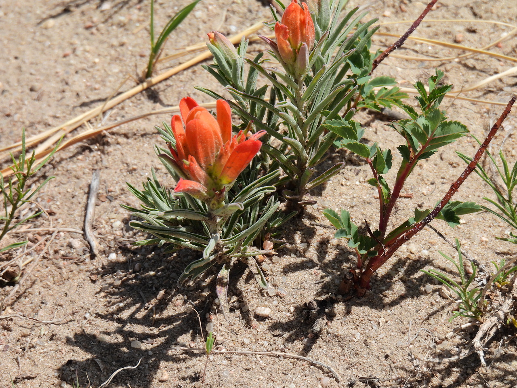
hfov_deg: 3.1
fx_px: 9708
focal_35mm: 650
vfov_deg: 2.3
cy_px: 194
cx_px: 258
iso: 100
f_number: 5.6
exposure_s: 1/800
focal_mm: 116
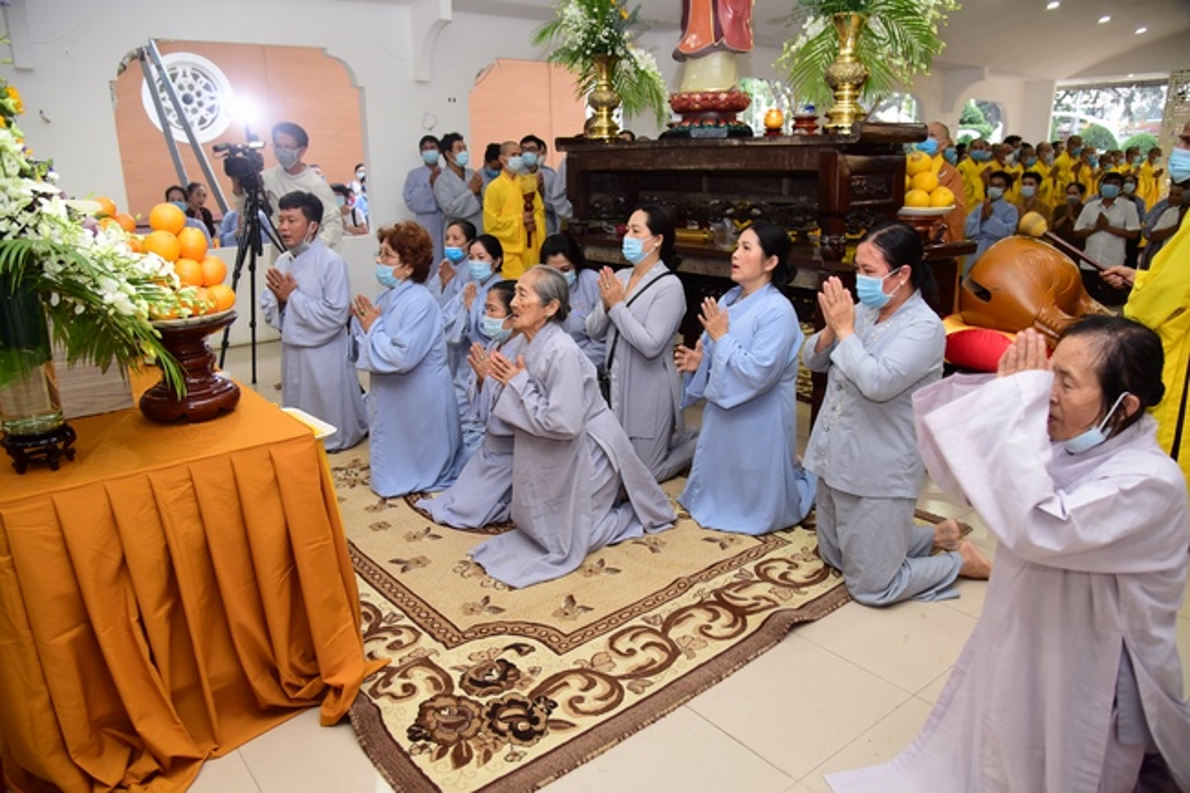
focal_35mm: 24
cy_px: 396
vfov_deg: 53.1
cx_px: 595
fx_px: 793
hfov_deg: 73.8
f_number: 4.5
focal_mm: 24
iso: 640
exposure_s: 1/50
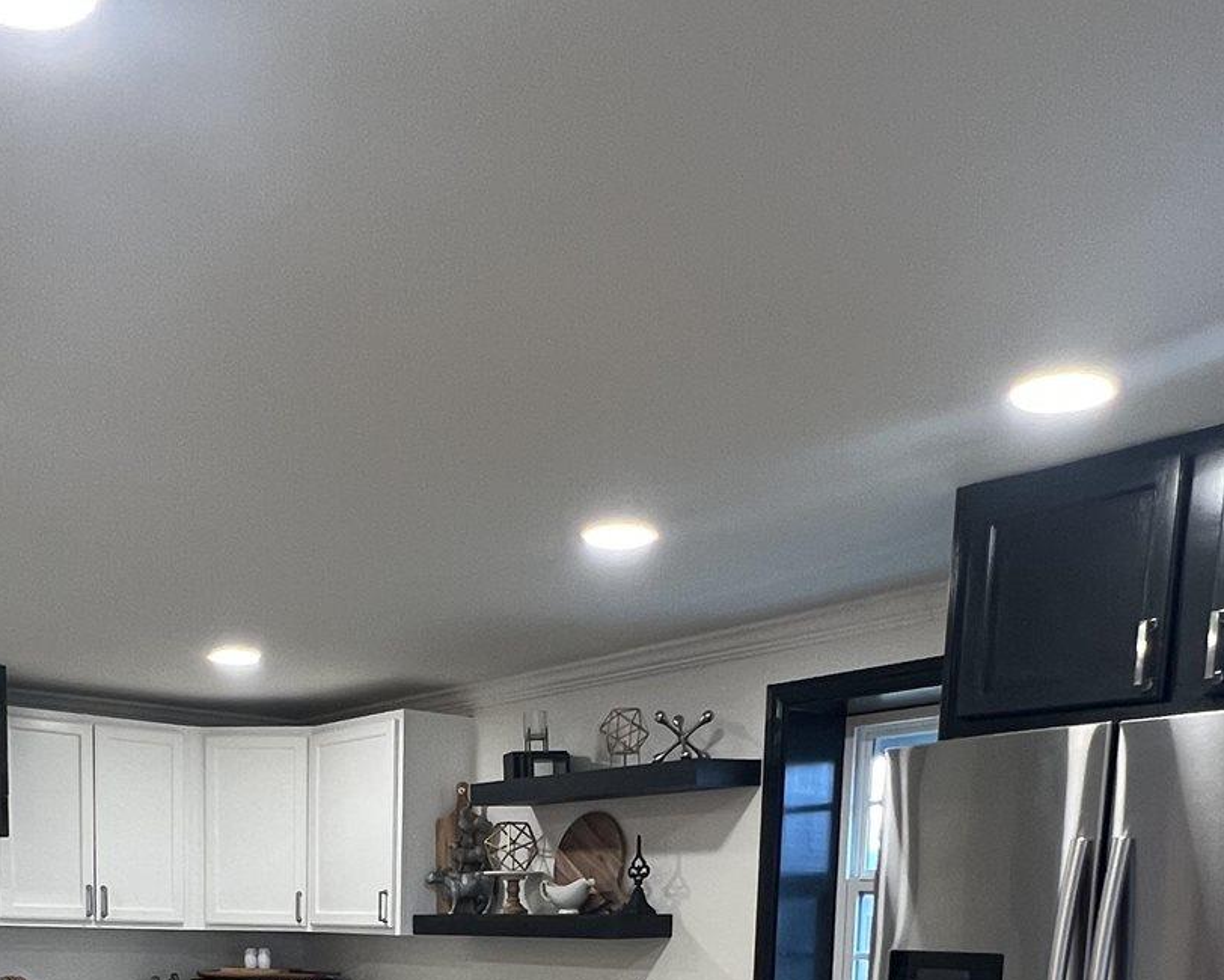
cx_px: 430
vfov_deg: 34.3
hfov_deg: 49.6
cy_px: 1134
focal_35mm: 36
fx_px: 1304
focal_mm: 1.57
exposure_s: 1/60
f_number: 1.8
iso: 200
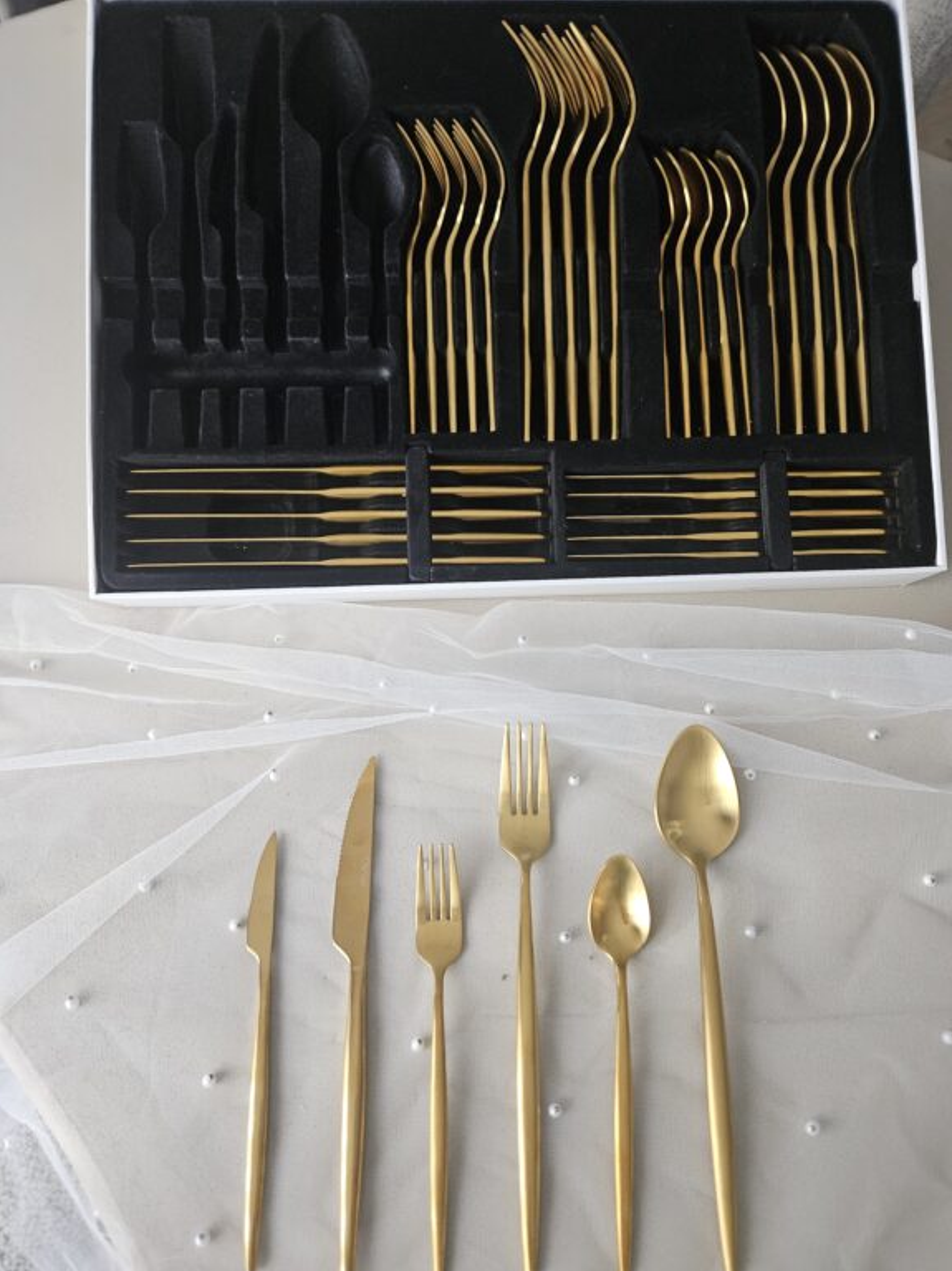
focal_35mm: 24
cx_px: 495
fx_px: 880
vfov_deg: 71.6
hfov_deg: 56.8
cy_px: 661
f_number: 1.8
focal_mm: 5.4
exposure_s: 1/240
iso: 800
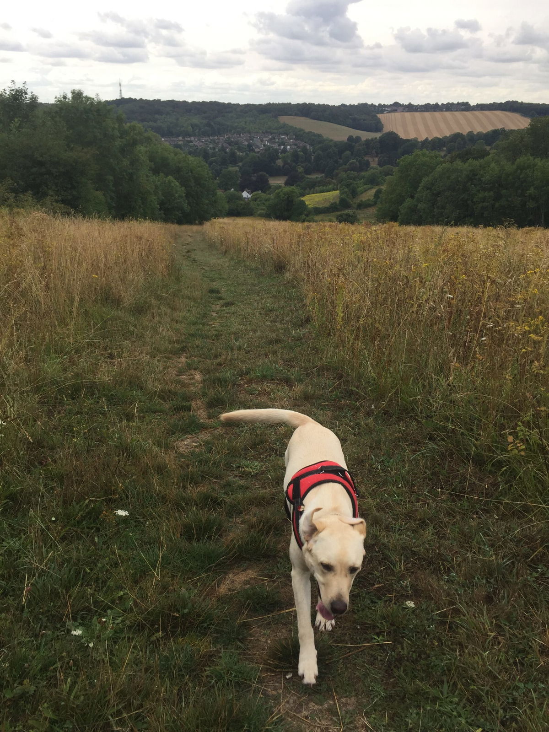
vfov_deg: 61.7
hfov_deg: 48.2
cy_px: 366
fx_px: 613
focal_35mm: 29
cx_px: 274
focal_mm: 4.15
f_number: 2.2
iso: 32
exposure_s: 1/898
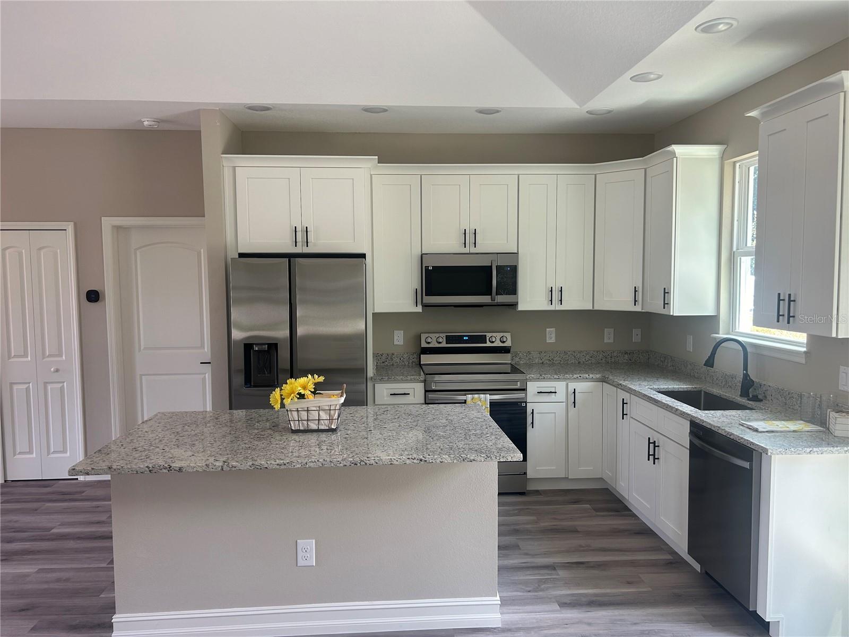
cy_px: 318
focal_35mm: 26
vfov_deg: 53.1
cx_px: 424
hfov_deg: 67.3
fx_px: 638
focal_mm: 5.7
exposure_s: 1/120
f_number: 1.5
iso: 64
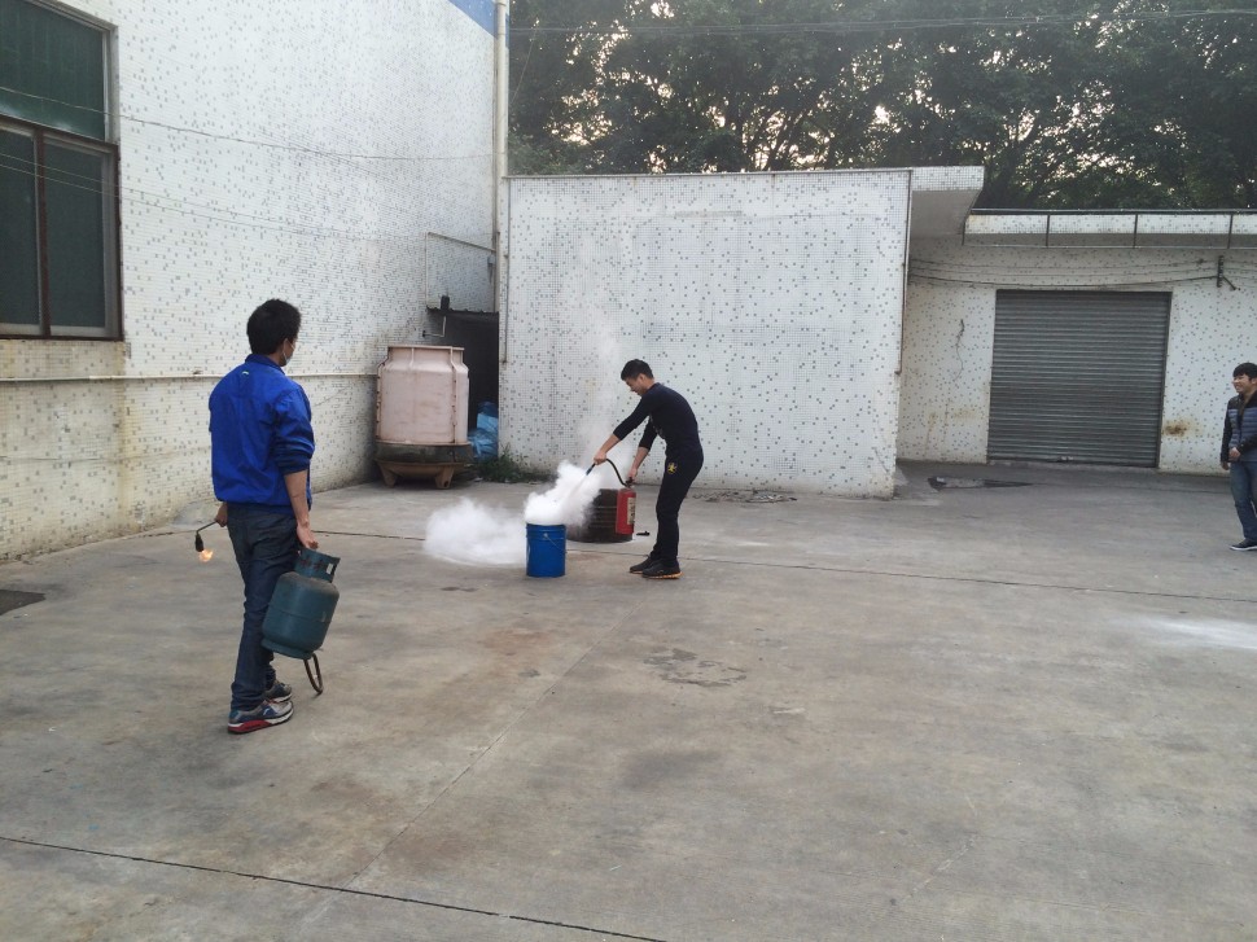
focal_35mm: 29
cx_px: 628
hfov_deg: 61.7
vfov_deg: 48.2
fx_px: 1053
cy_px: 471
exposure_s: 1/157
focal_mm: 4.15
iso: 32
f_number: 2.2
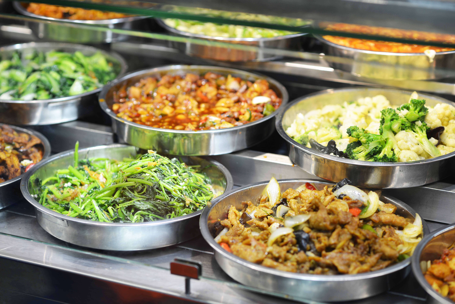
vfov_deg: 16.1
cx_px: 228
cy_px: 152
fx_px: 1075
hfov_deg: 23.9
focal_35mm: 85
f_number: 2.8
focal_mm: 85
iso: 250
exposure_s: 1/80
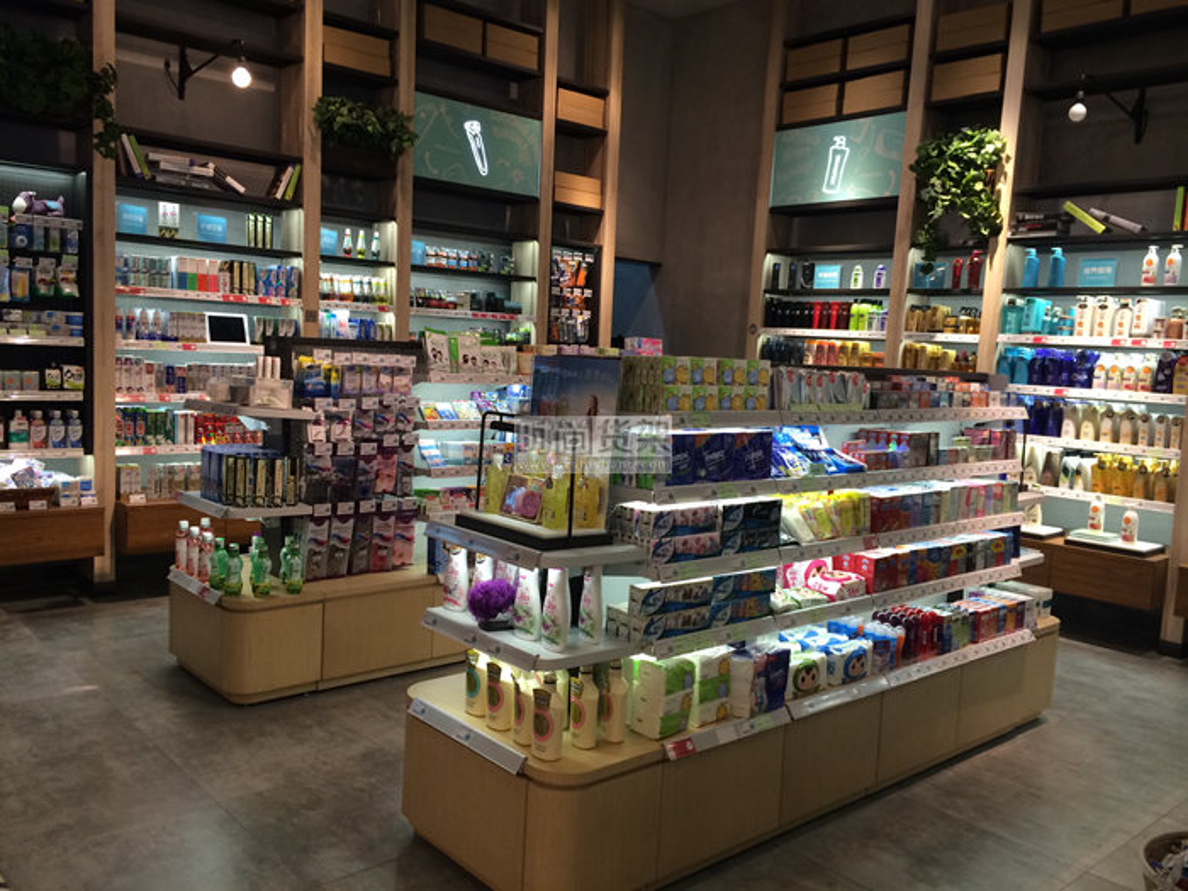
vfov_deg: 46.8
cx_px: 594
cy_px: 446
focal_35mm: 30
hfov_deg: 60.0
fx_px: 1030
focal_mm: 4.12
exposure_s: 1/30
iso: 50
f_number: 2.2
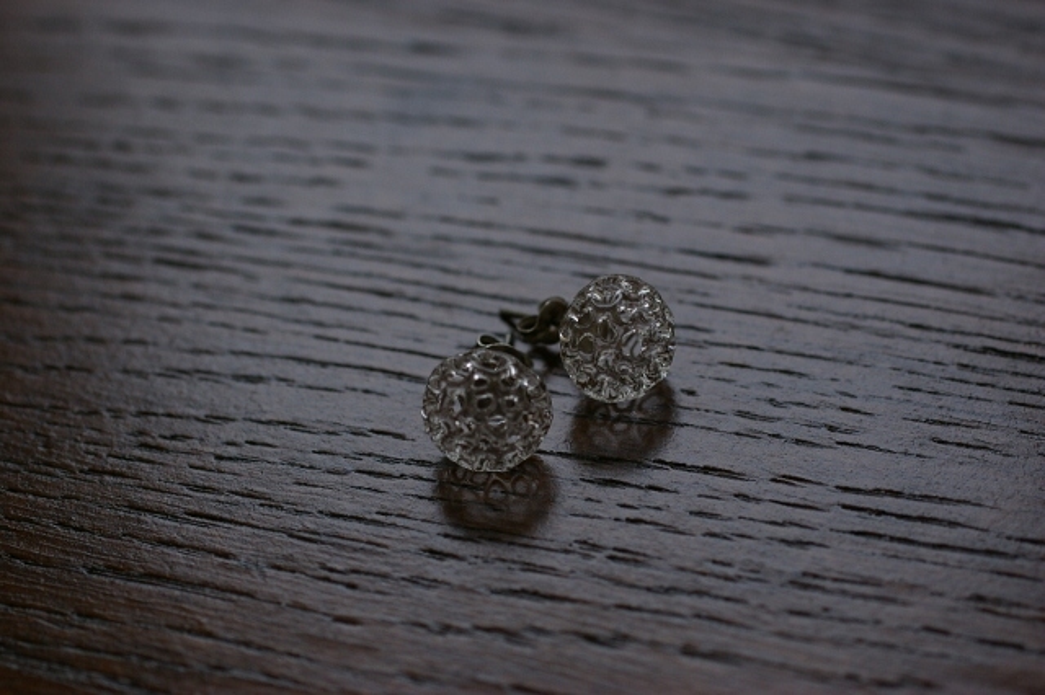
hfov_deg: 27.0
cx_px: 522
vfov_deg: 18.2
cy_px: 348
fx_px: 2176
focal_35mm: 75
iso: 200
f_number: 4.5
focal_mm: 50
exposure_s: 1/125
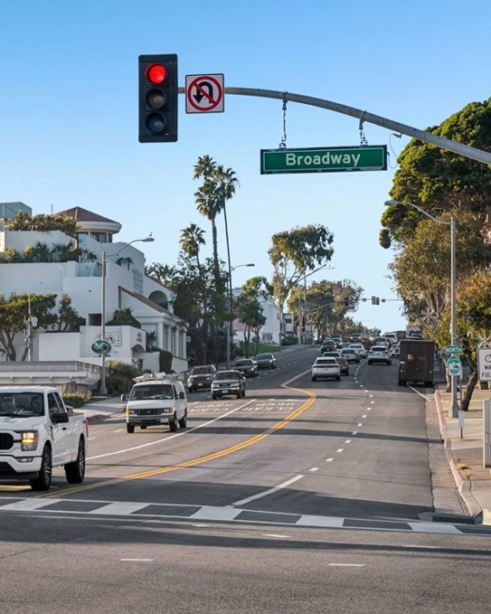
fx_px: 1799
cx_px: 33
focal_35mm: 99
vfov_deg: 19.4
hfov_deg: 15.3
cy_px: 307
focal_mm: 70
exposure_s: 1/500
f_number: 8
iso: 100
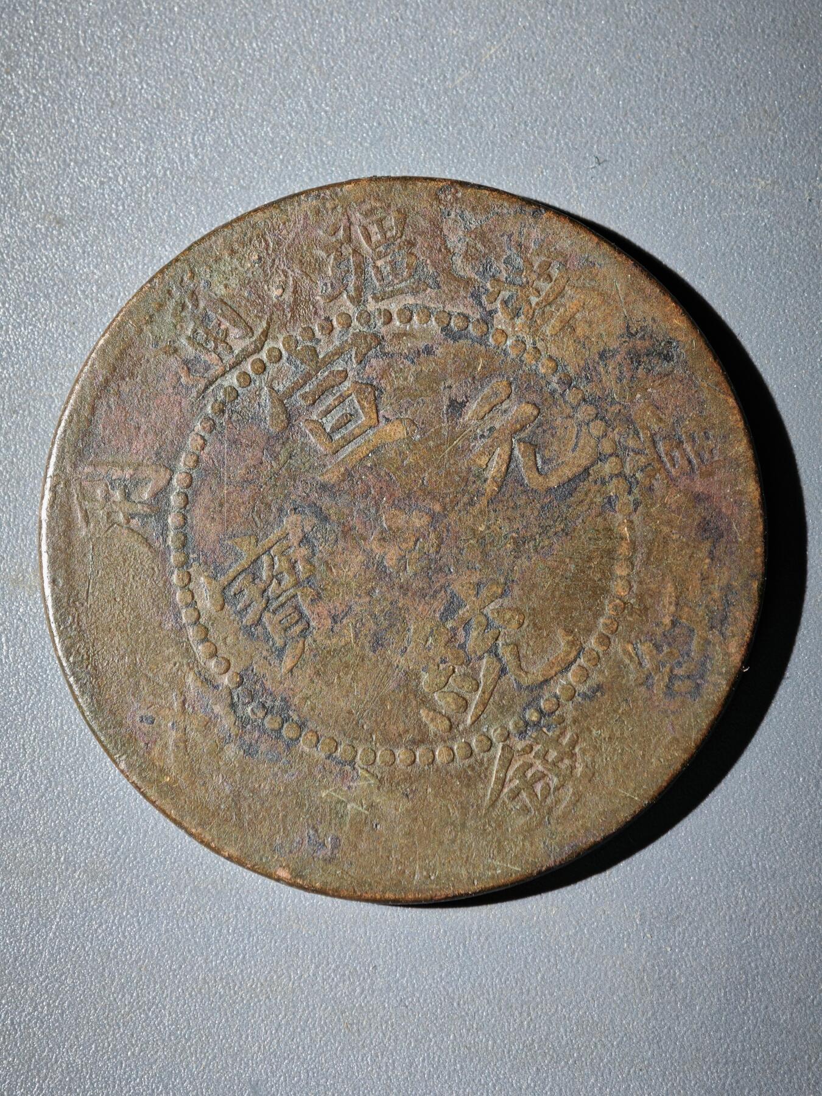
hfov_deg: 18.7
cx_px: 411
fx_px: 2501
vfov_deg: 24.7
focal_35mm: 79
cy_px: 548
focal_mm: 9
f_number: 2
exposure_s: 1/100
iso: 320
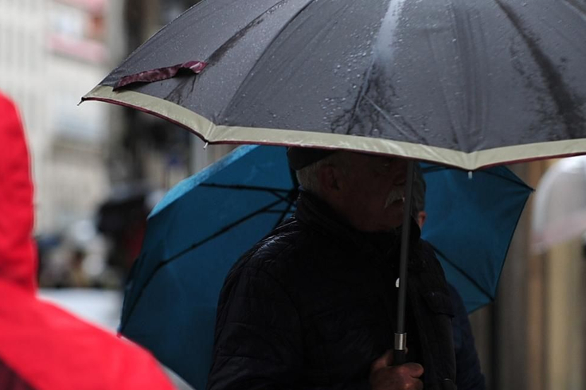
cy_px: 184
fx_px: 4246
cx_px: 232
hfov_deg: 7.9
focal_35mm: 261
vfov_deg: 5.3
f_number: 3.2
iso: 500
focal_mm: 120
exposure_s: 1/640
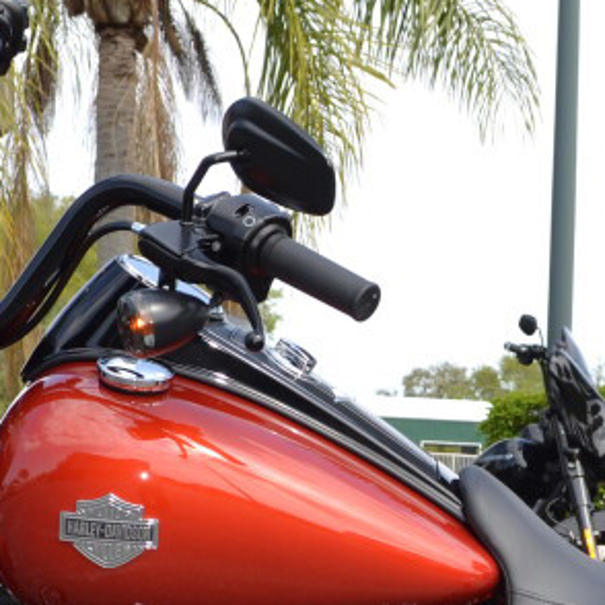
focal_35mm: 104
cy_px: 634
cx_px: 422
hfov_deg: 16.7
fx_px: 2056
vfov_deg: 16.3
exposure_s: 1/200
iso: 100
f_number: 6.3
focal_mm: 20
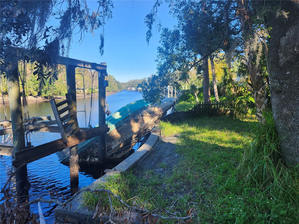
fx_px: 199
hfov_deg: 73.9
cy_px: 112
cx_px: 150
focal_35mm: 23
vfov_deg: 58.9
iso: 25
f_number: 1.8
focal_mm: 5.54
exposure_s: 1/449
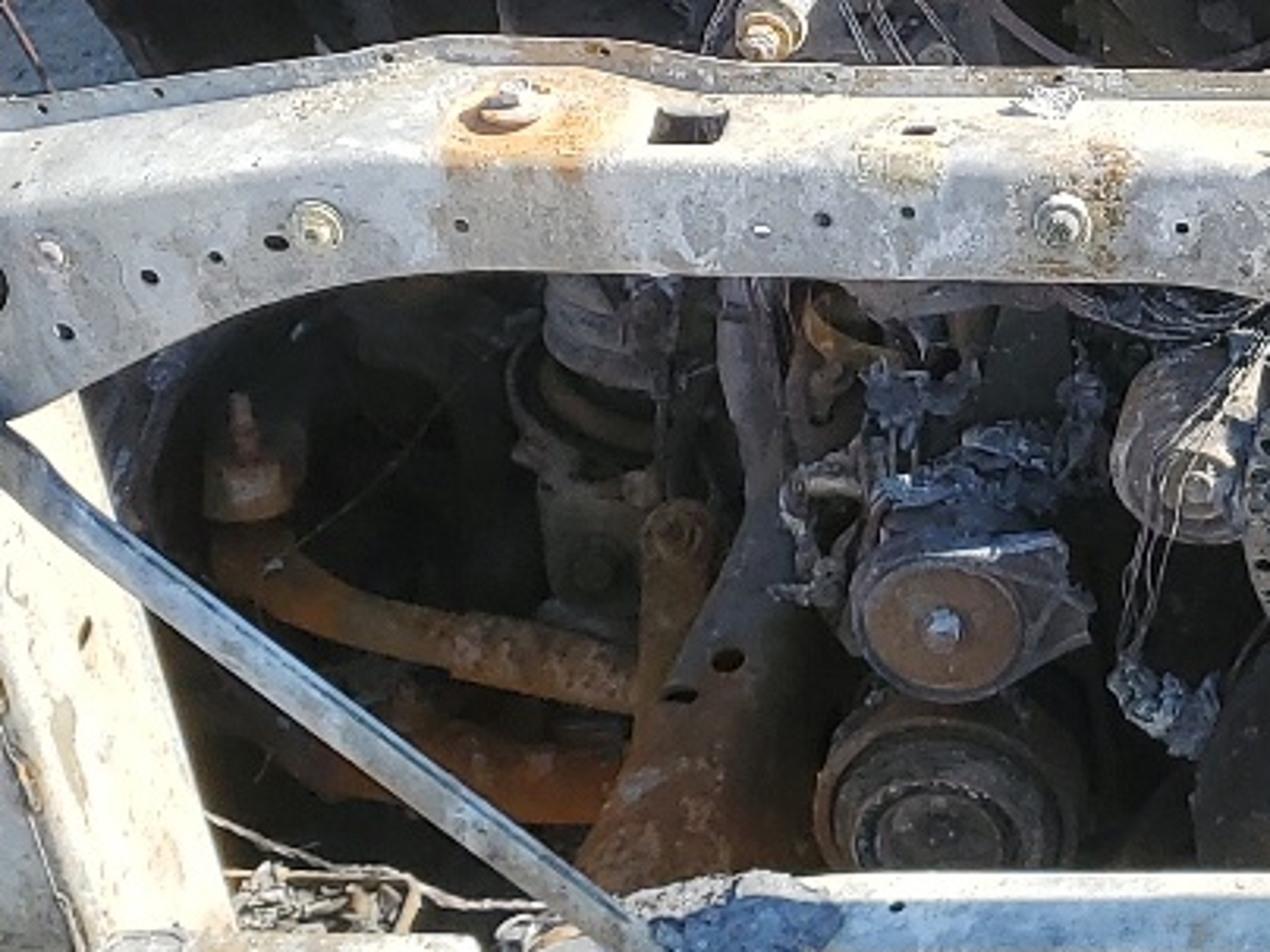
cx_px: 1606
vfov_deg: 14.3
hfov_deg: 17.9
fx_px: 3779
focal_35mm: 103
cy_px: 261
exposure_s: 1/1667
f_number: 1.5
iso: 50
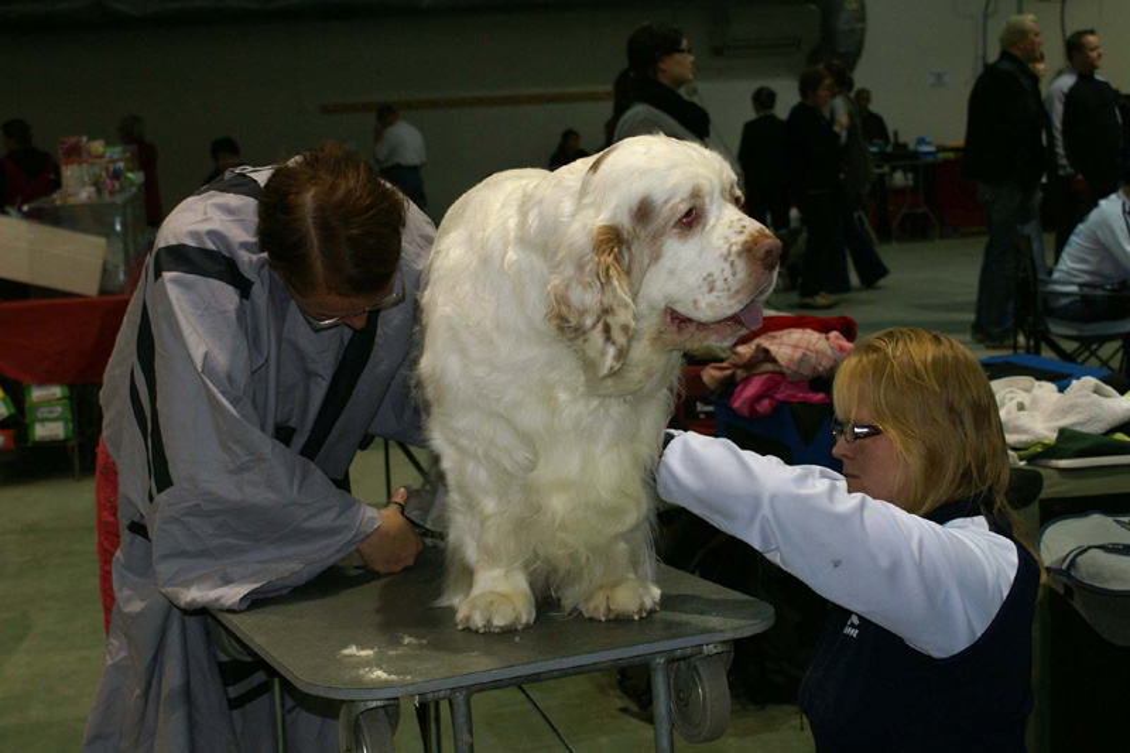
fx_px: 1647
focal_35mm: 52
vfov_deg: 25.7
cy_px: 376
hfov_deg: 37.9
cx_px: 565
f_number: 5.6
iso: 400
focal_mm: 35
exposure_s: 1/60
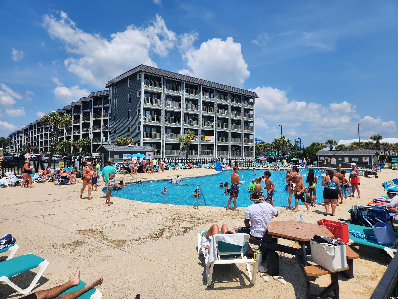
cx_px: 199
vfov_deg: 58.9
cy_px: 150
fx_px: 264
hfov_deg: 73.9
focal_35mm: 23
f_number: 1.8
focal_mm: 5.4
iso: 20
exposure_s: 1/2657
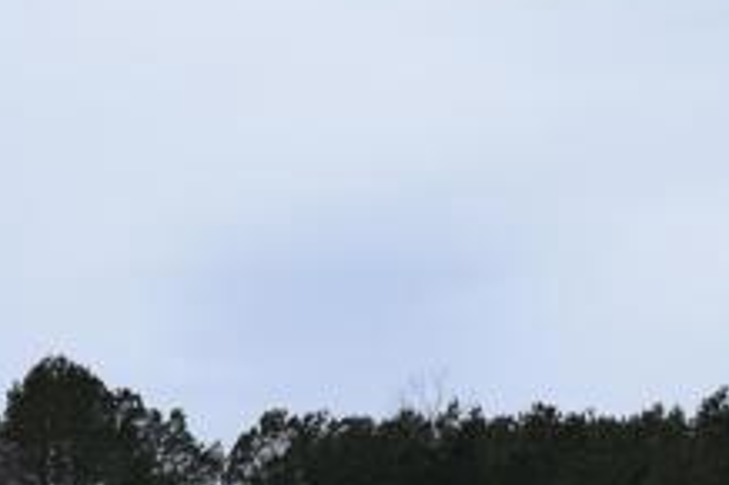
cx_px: -244
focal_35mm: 206
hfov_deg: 9.8
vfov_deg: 6.6
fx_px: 4168
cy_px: 545
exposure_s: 1/320
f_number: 8
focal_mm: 26
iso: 200
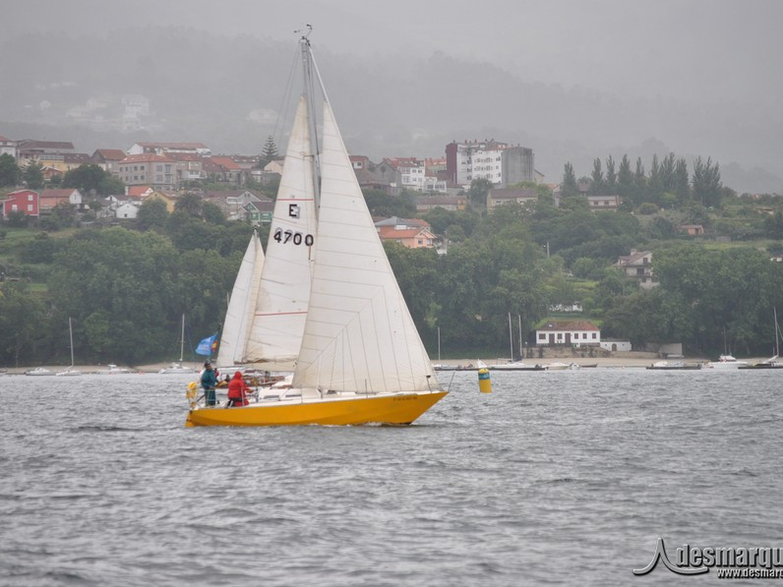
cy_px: 293
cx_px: 386
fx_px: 4966
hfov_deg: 9.0
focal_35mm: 220
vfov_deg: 6.8
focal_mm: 135
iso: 200
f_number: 5.6
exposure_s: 1/400
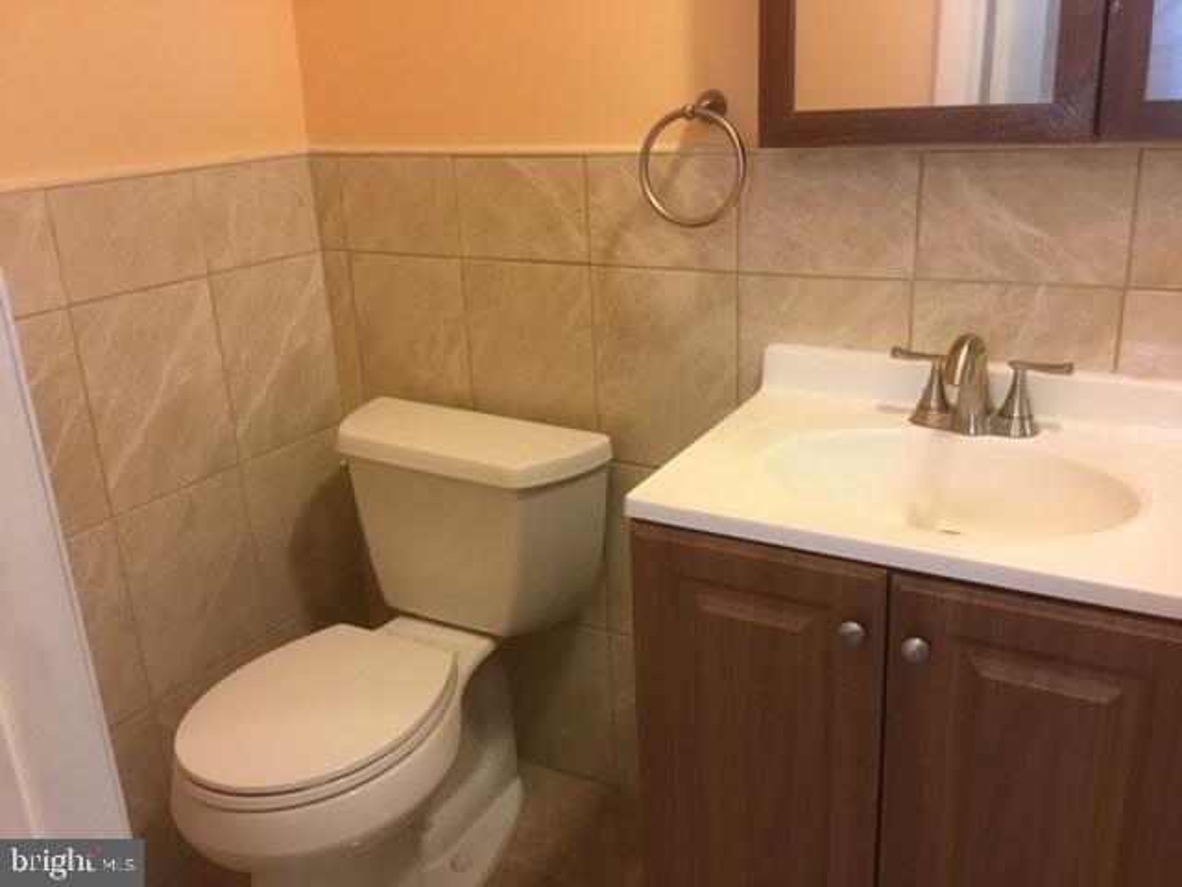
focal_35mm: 31
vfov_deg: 45.4
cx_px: 591
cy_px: 444
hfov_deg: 58.4
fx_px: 1059
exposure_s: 1/30
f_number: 2.4
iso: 125
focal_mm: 3.3
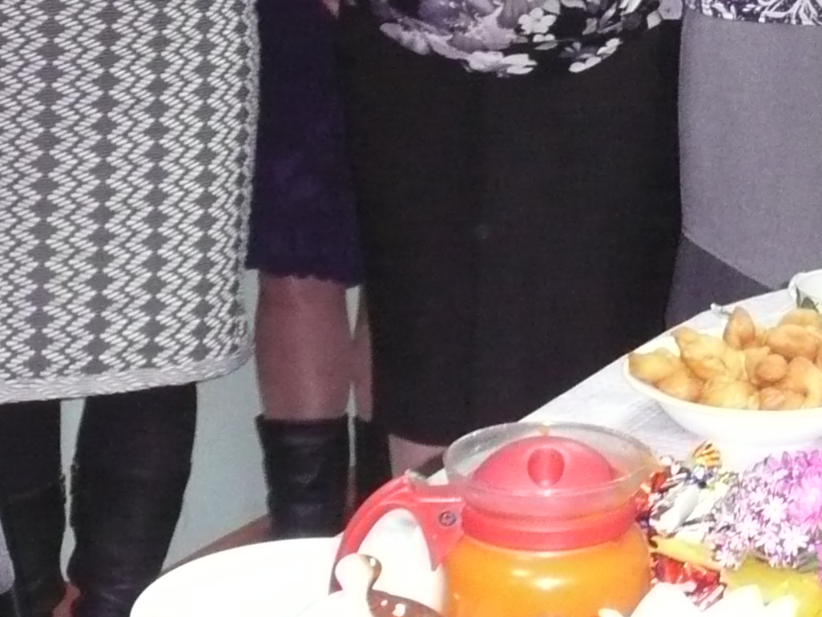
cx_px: 973
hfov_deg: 16.1
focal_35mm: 118
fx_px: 2803
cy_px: -188
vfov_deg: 12.2
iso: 640
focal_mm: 7
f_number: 4
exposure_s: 1/30
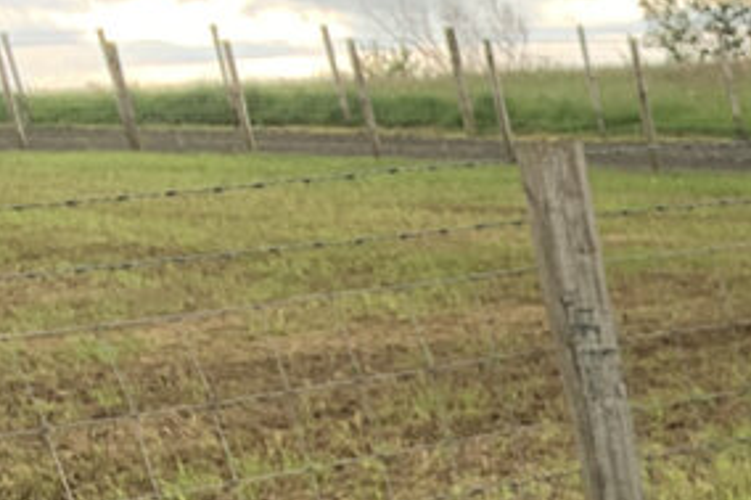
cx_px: 1663
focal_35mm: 122
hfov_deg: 13.5
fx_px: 2543
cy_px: 1262
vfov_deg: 9.7
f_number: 1.8
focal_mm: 4.25
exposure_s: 1/127
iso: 25
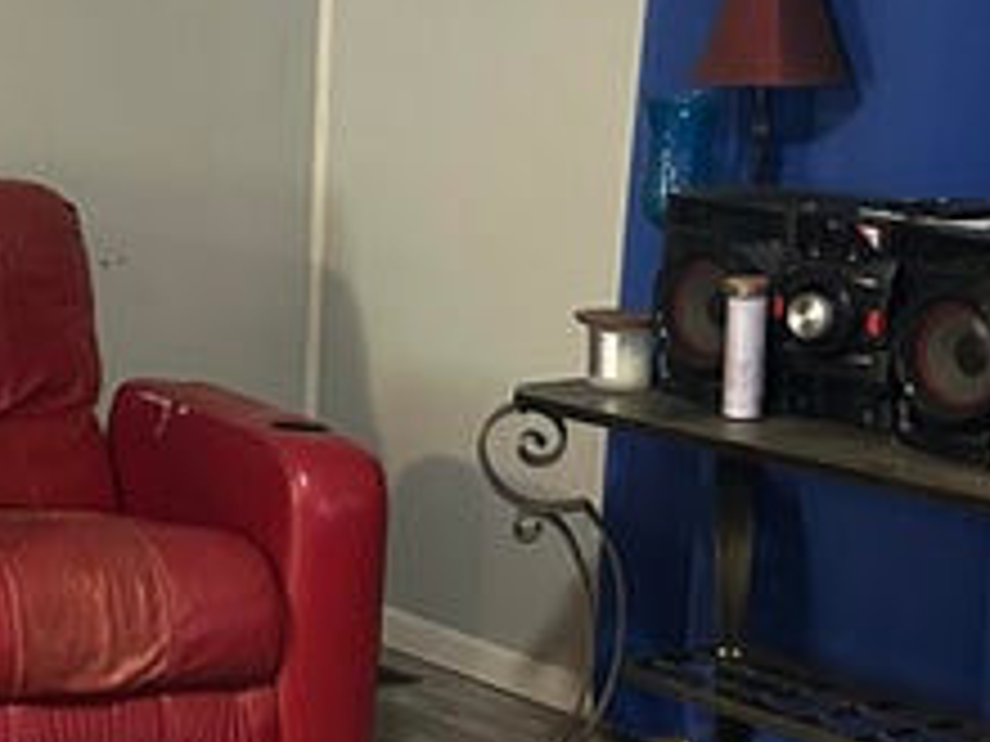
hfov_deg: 18.1
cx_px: -322
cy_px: 270
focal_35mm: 101
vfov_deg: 14.6
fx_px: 2889
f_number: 1.5
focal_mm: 5.7
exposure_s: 1/40
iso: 640
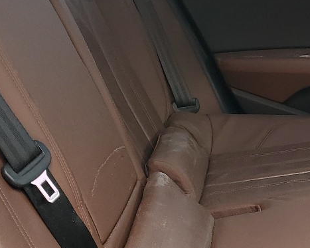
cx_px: 305
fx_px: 798
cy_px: 146
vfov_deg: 17.6
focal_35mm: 87
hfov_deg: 21.3
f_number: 1.5
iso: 50
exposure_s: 1/238
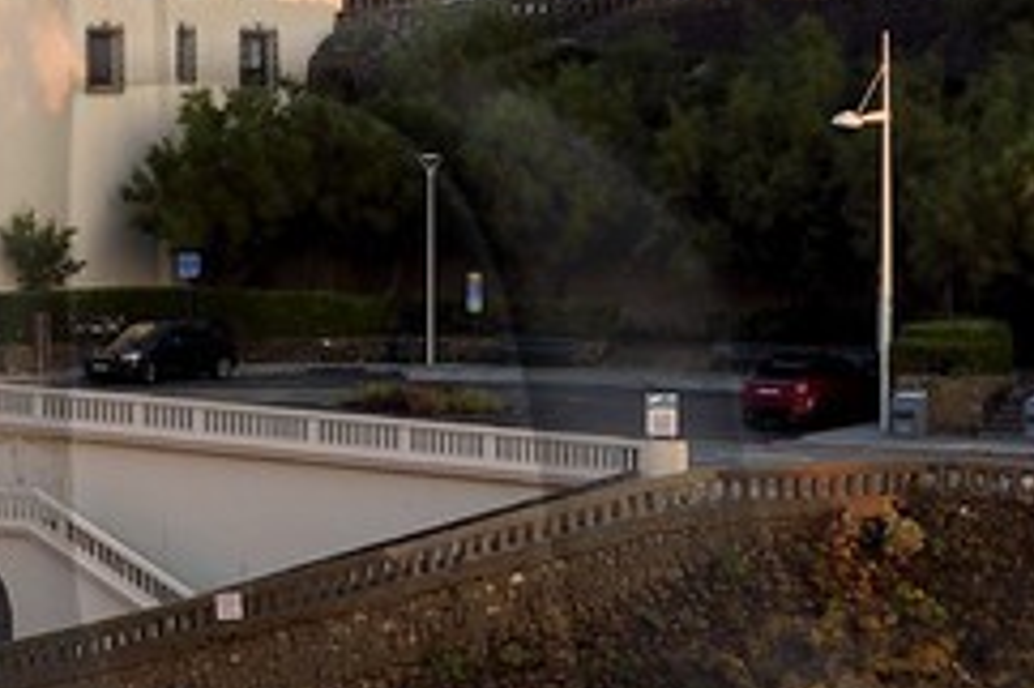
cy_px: 85
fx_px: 5683
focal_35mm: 198
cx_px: -218
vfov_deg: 6.9
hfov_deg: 10.2
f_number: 6.3
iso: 200
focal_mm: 30
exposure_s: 1/160
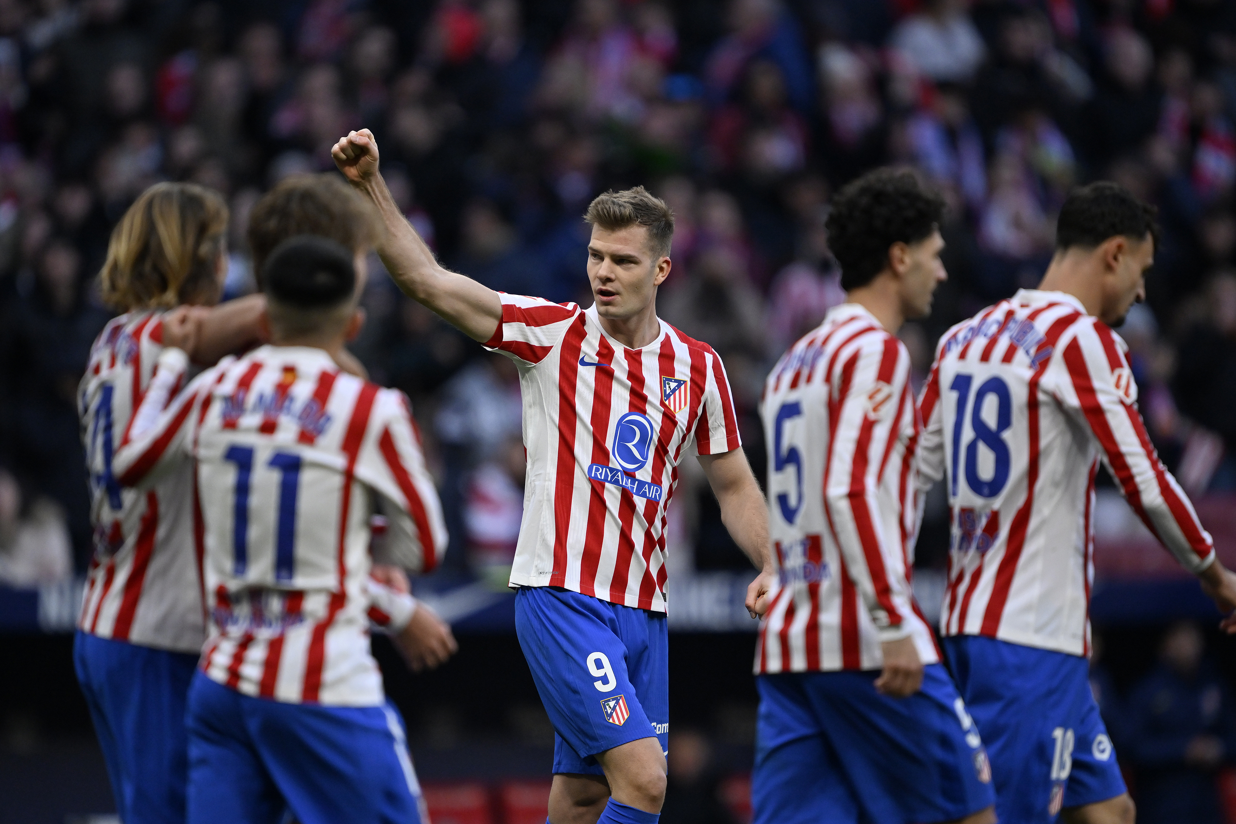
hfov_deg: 3.7
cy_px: 412
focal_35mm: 560
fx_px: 19224
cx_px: 618
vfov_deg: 2.5
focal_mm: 560
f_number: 4
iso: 2000
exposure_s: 1/2500
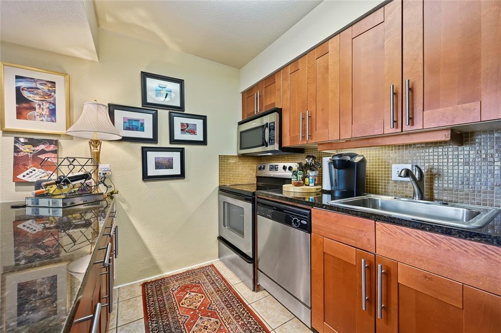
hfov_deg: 104.3
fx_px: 195
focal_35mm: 14
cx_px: 250
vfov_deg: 81.1
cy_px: 166
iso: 800
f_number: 8
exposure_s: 1/1.25
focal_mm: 14
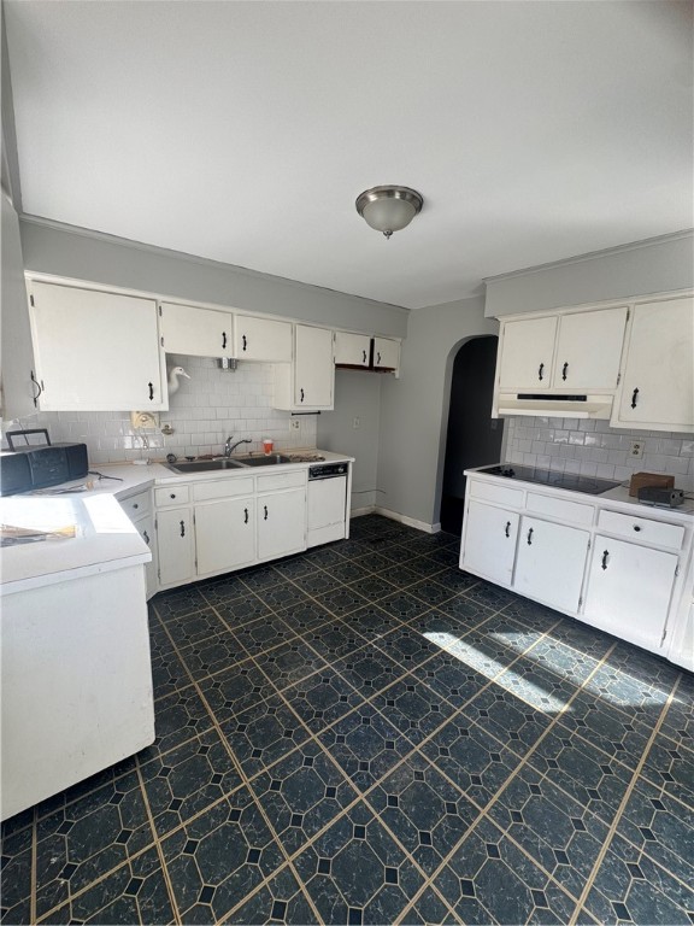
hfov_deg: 85.7
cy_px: 463
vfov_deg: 102.1
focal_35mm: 14
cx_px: 347
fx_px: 374
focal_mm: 2.22
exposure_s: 1/99
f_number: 2.2
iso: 50
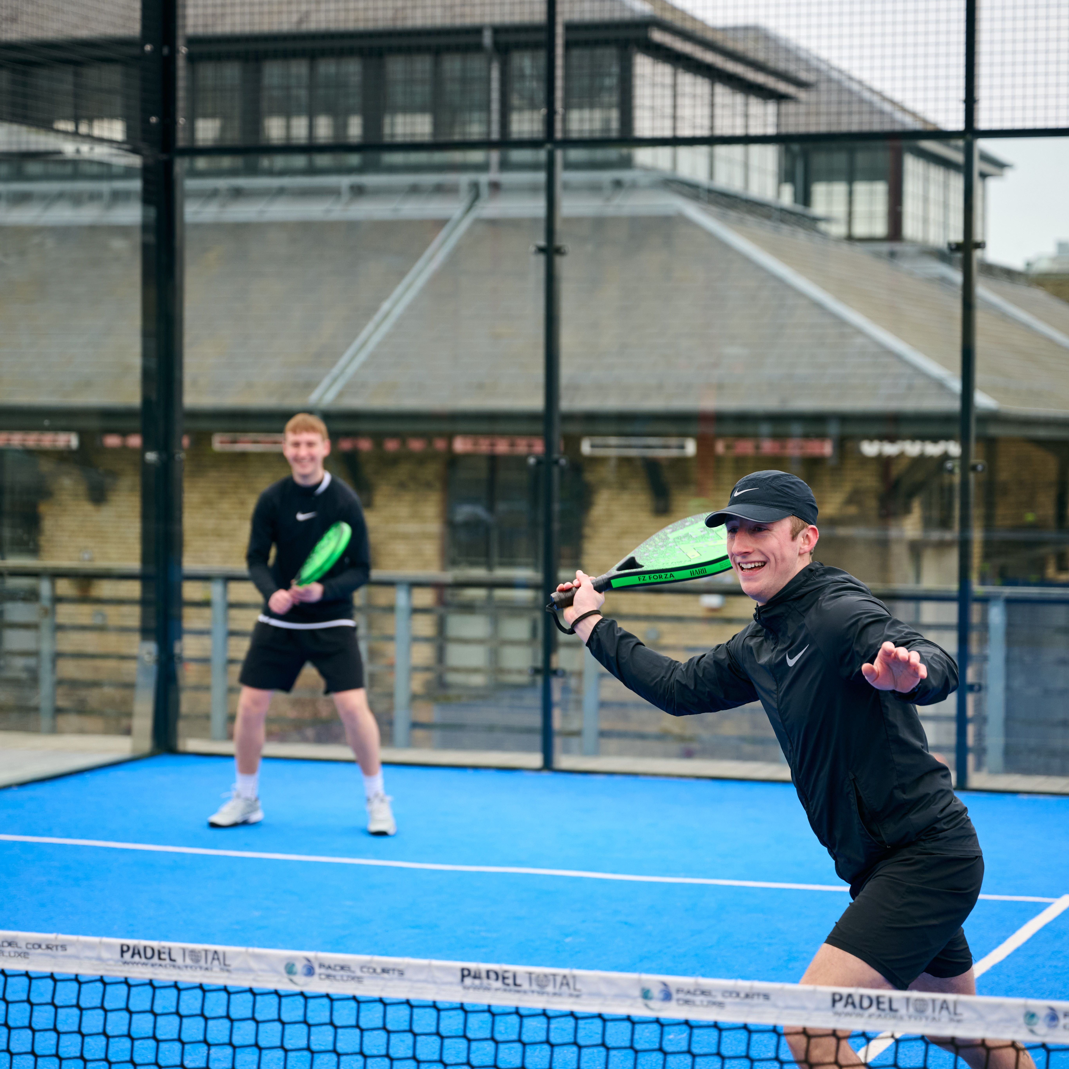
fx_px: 3144
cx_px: 536
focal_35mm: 90
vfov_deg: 19.3
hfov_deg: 19.3
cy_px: 573
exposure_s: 1/640
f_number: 2.8
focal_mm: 70
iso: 400
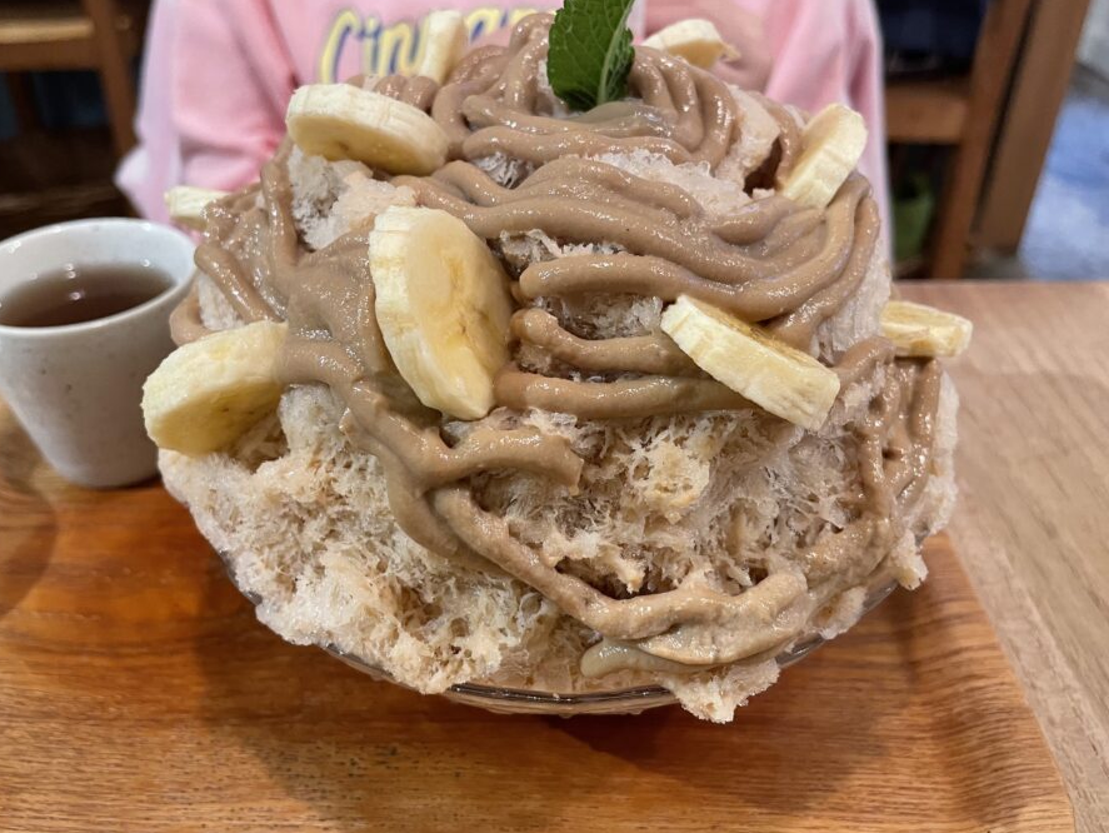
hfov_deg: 59.9
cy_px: 356
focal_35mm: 30
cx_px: 549
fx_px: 962
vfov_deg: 46.7
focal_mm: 4.2
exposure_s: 1/50
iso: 160
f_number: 1.6
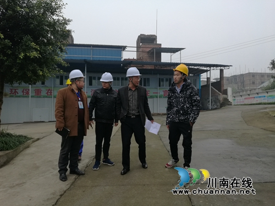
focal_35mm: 27
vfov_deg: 51.4
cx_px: 138
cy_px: 103
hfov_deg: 65.3
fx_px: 214
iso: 50
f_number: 2
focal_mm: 4.04
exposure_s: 1/262
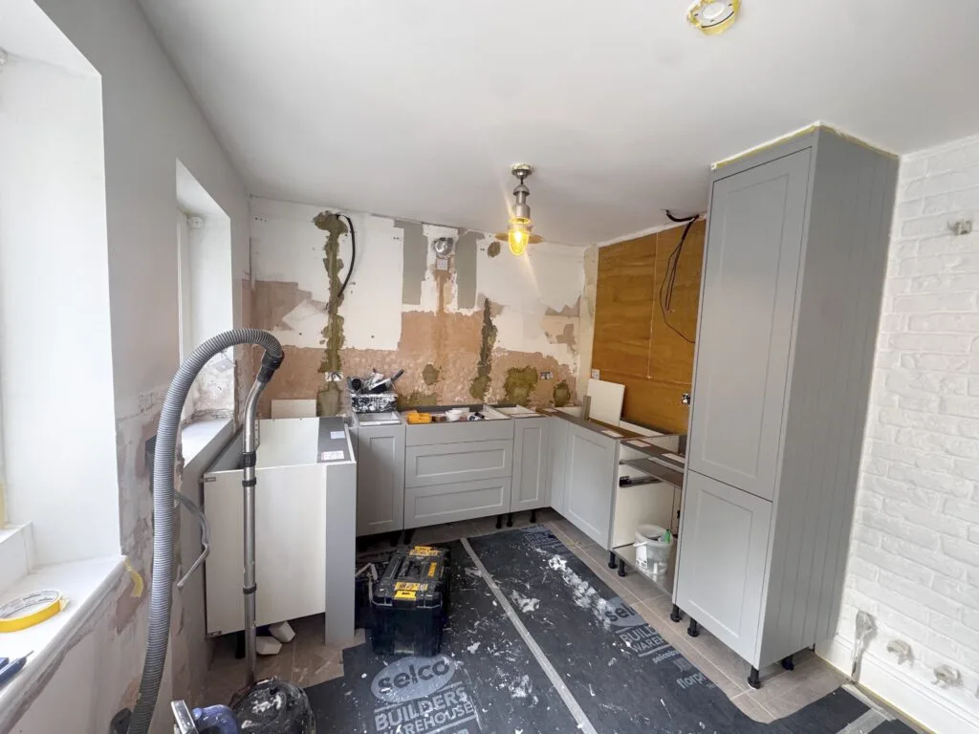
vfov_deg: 85.7
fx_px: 396
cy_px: 367
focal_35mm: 14
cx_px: 490
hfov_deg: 102.1
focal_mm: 2.22
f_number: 2.2
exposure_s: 1/99
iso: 200
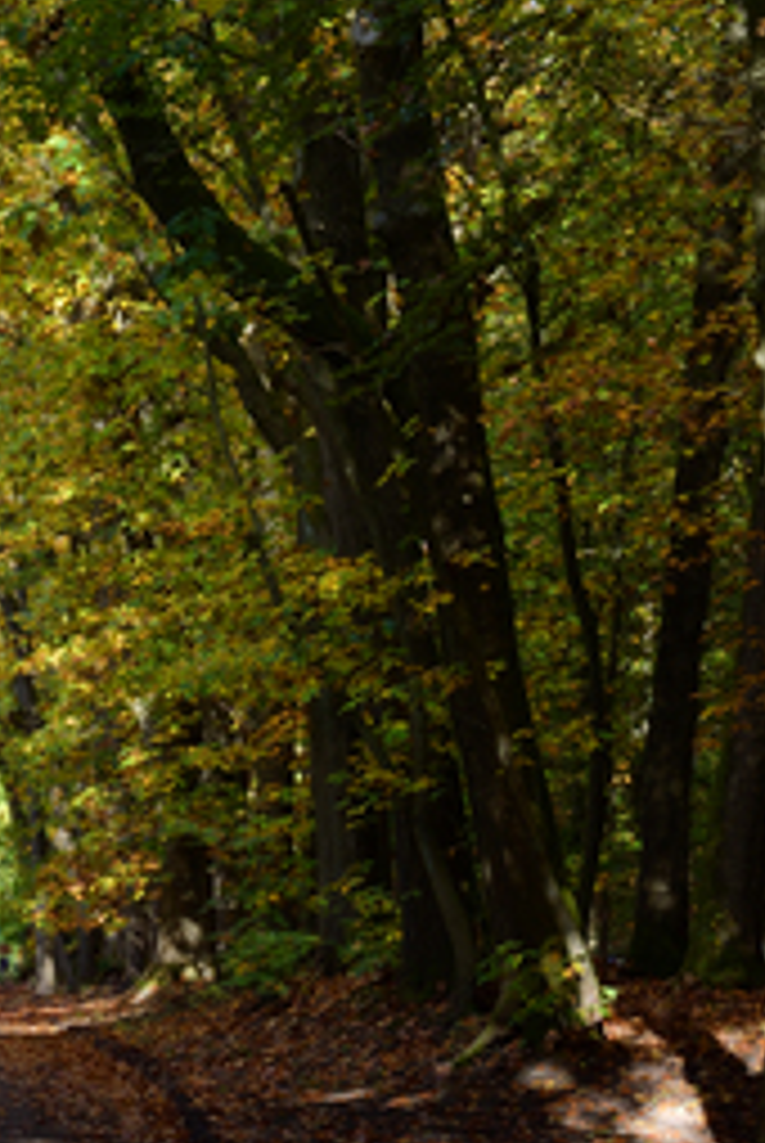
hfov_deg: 9.6
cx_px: -81
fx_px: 4525
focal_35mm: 142
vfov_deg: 14.4
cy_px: 544
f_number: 11
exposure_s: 1/20
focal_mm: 35
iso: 100
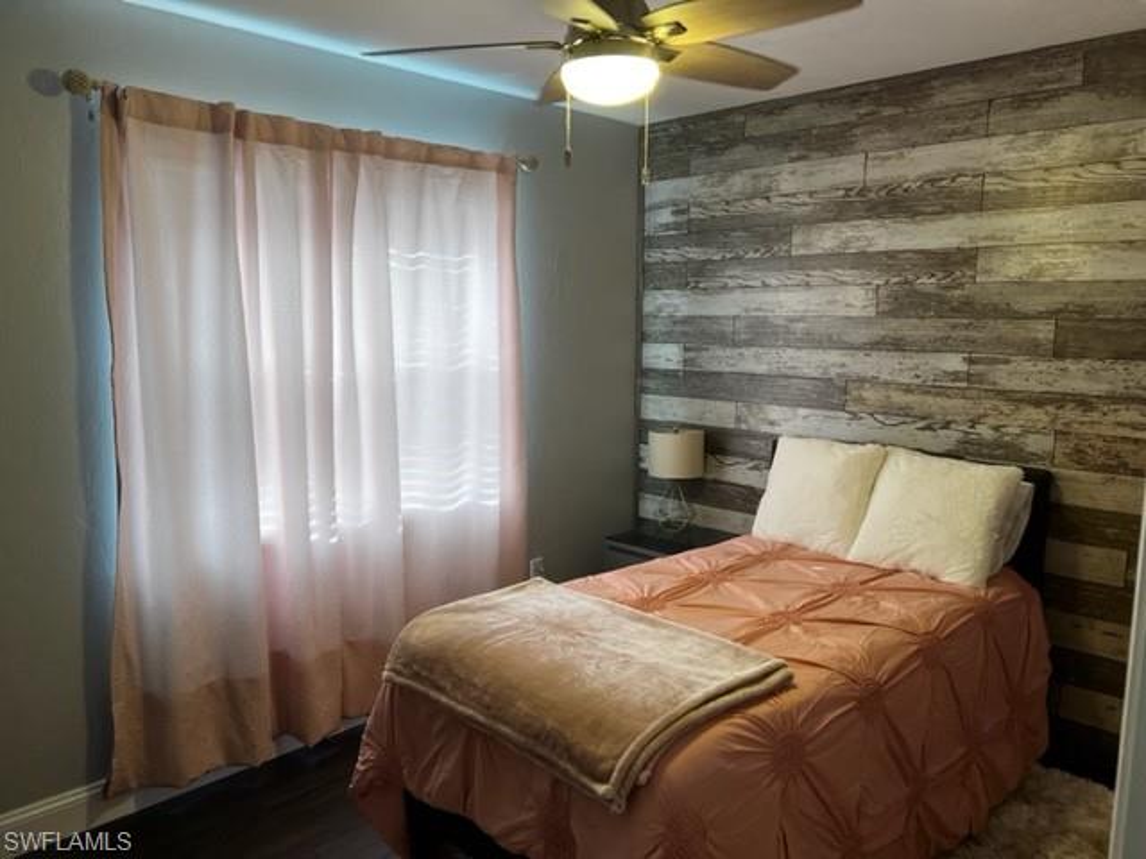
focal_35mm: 26
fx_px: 861
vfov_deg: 53.1
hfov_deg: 67.3
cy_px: 430
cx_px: 573
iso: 100
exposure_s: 1/120
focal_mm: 5.7
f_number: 1.5
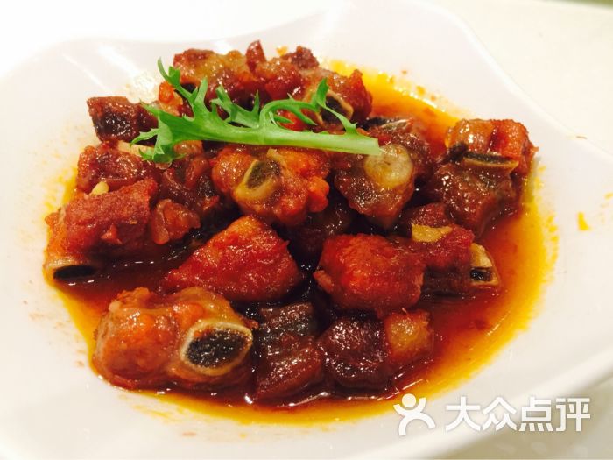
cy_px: 230
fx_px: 514
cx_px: 306
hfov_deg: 61.7
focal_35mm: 29
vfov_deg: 48.2
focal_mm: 4.15
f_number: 2.2
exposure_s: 1/15
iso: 125
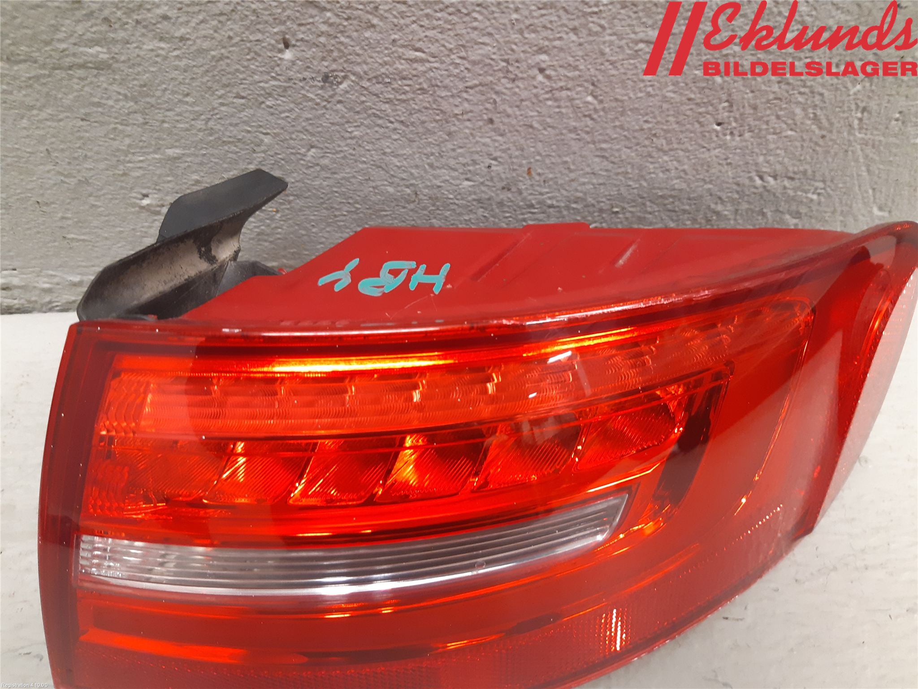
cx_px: 459
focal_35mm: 26
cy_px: 344
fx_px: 690
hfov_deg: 67.3
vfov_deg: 53.1
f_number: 1.7
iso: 200
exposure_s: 1/33
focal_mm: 3.93
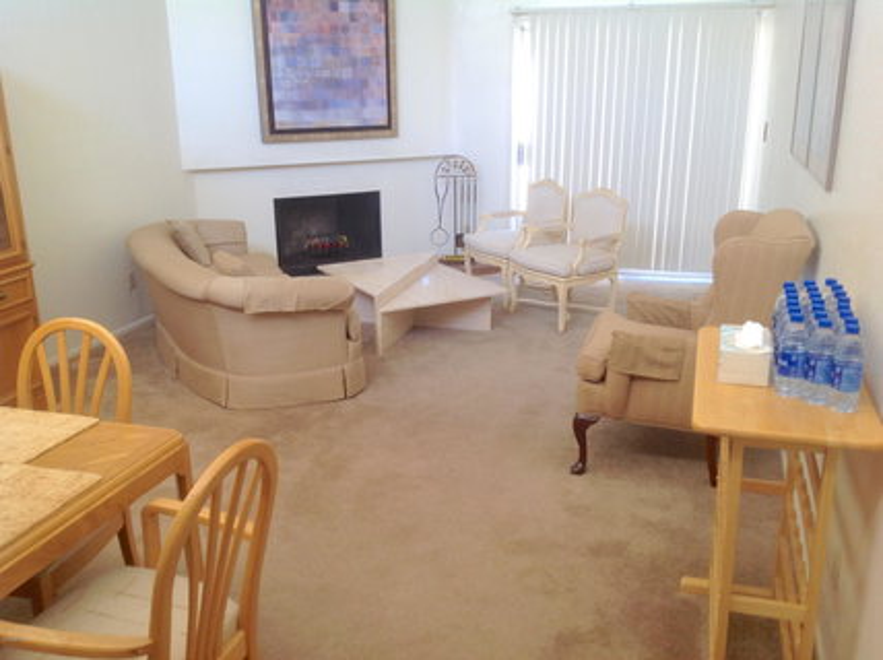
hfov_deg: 52.7
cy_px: 330
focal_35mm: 35
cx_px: 442
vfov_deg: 40.6
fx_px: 892
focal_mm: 4.28
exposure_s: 1/40
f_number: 2.4
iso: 64
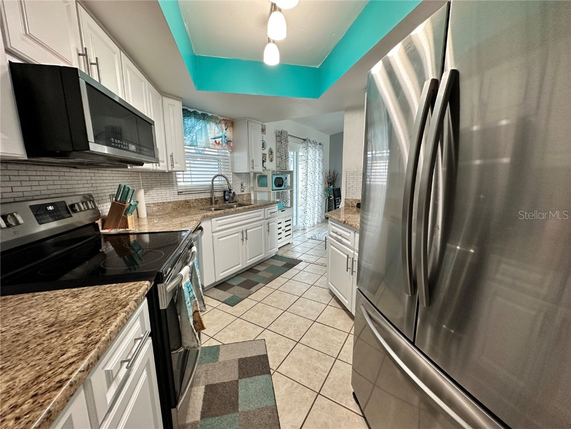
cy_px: 214
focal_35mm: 14
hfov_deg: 102.1
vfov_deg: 85.7
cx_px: 286
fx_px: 231
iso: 160
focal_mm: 2.22
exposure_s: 1/60
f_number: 2.2
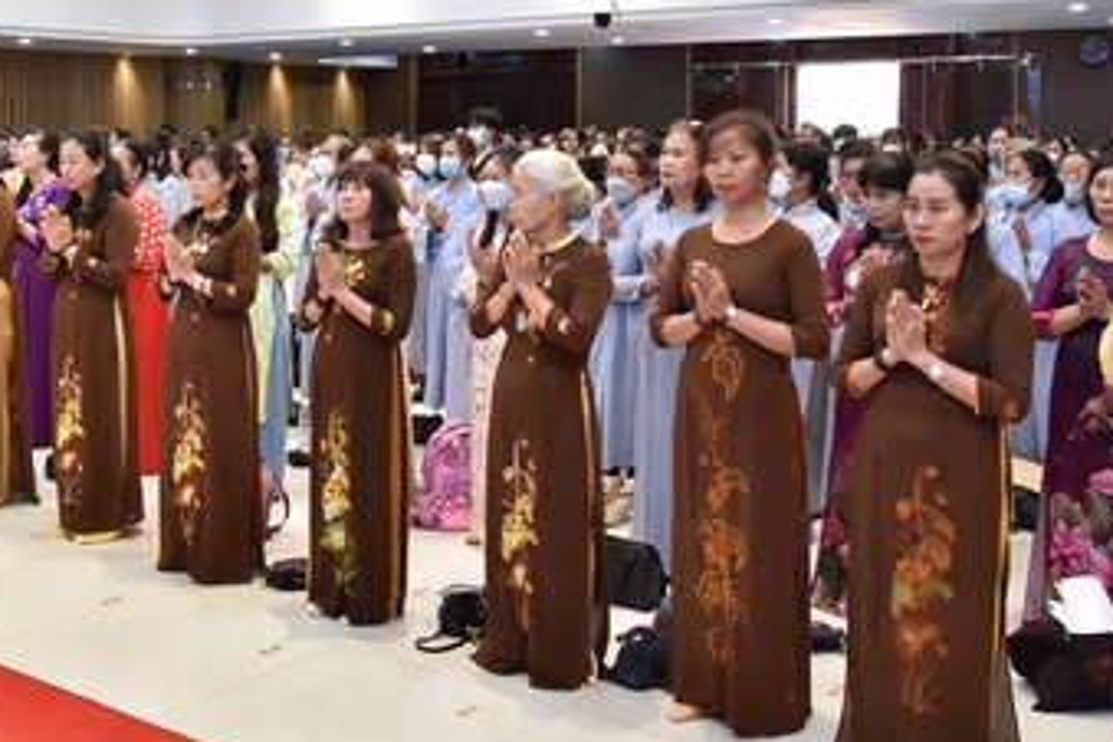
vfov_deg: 28.9
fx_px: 1422
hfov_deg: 42.1
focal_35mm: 46
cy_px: 207
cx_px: 361
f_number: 5
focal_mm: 24
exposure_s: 1/160
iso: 2500
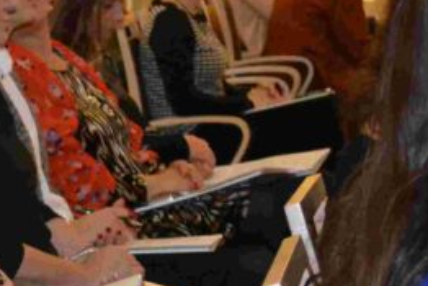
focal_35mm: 202
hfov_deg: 10.1
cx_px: -36
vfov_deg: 6.8
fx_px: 2403
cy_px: 203
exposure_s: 1/60
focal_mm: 46
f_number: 5.3
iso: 3200
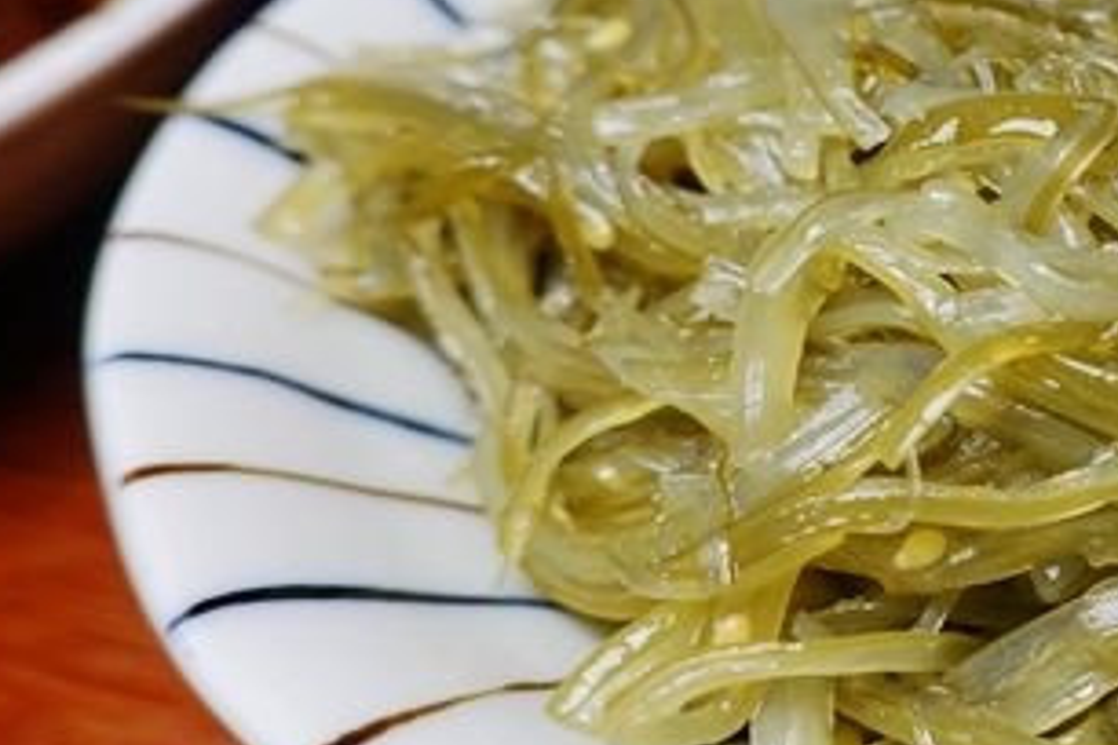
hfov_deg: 36.3
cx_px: 1019
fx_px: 1584
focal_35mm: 51
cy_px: 236
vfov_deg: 26.3
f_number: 2.8
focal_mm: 9
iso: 125
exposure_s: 1/80
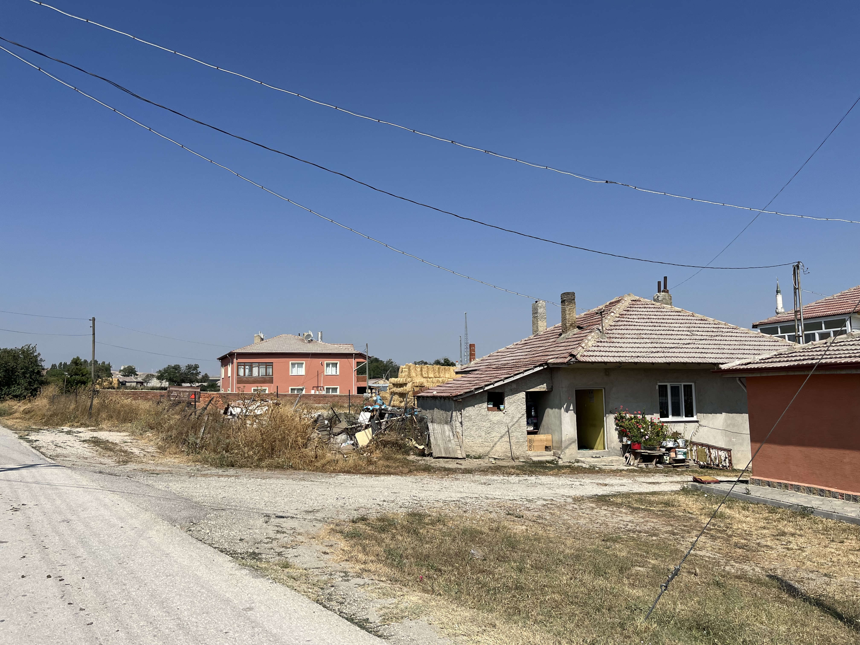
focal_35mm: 26
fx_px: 646
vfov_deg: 53.1
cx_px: 430
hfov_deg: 67.3
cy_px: 322
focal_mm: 5.1
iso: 50
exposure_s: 1/6494
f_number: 1.6
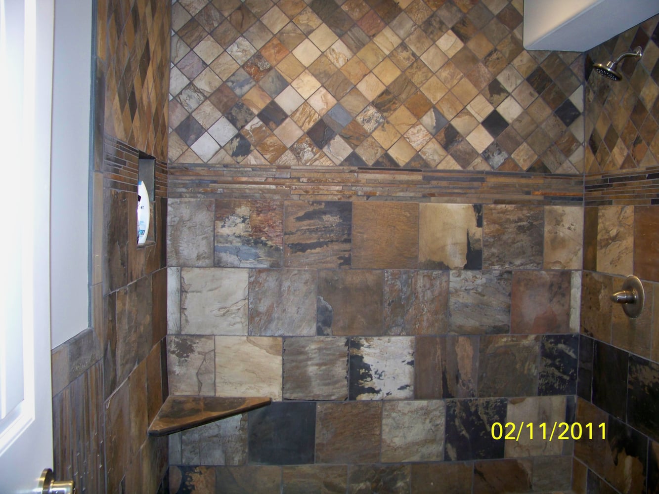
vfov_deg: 43.0
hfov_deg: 55.3
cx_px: 330
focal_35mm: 33
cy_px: 247
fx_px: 628
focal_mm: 5.85
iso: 200
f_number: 2.8
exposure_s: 1/30
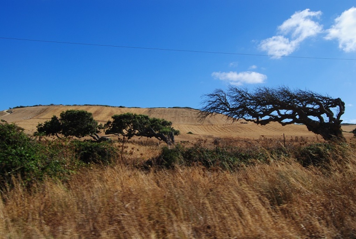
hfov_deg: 61.8
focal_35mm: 30
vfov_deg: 43.8
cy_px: 120
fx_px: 297
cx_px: 178
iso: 125
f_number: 10
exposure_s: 1/250
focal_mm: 20
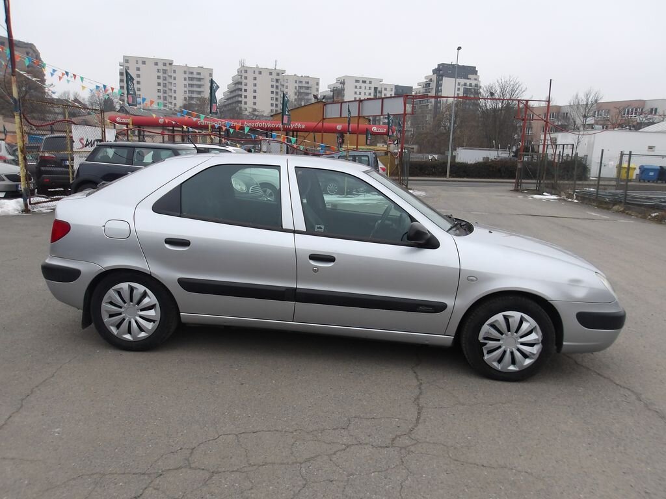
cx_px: 333
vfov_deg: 51.4
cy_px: 250
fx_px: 519
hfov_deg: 65.3
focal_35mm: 27
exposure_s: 1/130
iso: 100
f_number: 3
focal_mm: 4.9
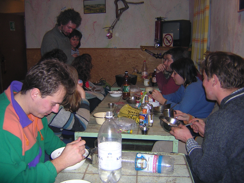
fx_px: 254
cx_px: 122
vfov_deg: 39.7
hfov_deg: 51.4
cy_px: 92
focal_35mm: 36
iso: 140
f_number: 2.6
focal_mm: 4.7
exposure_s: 1/60.1
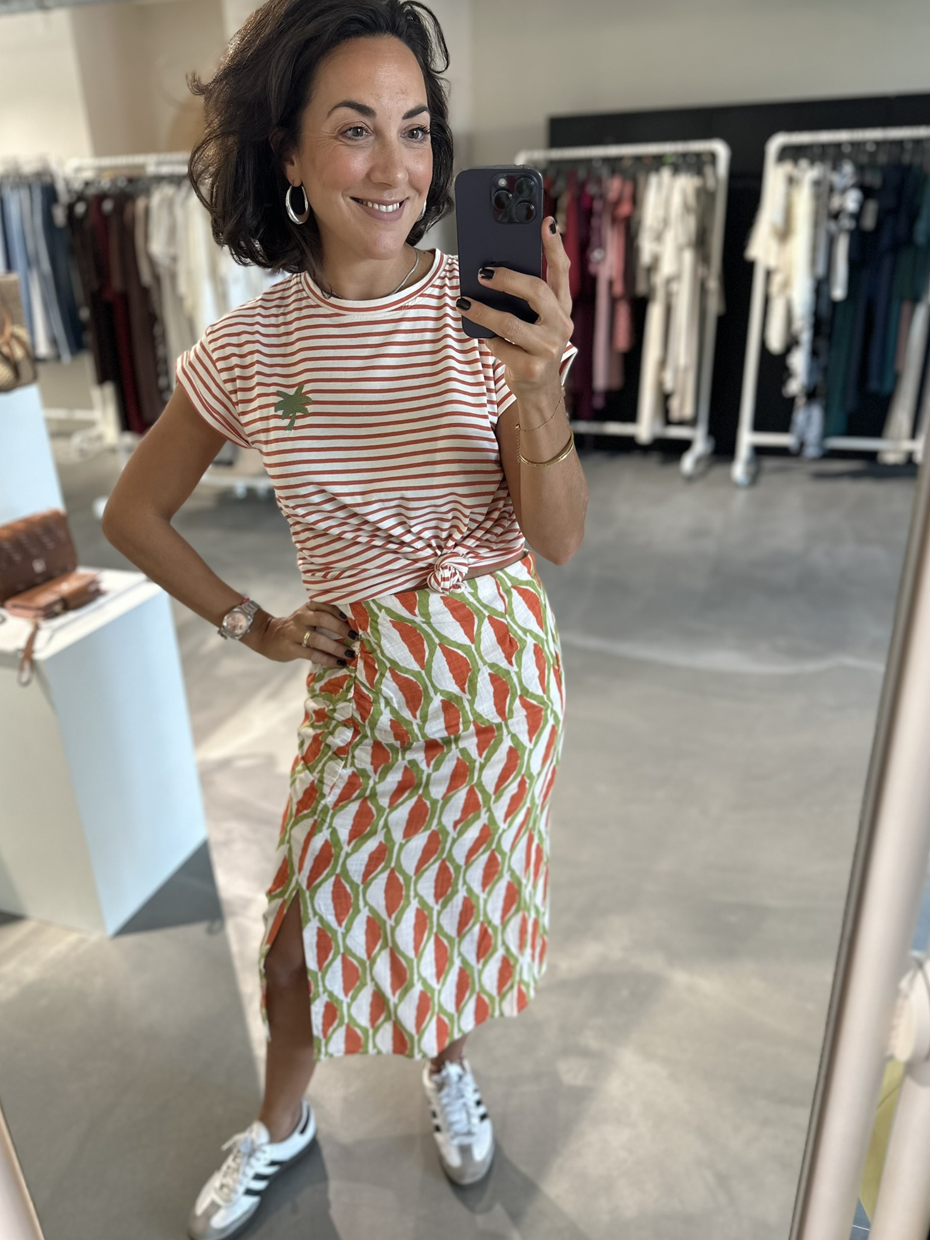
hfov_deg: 54.9
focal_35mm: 25
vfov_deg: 69.4
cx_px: 471
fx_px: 895
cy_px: 602
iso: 200
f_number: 1.78
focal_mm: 6.86
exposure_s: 1/100
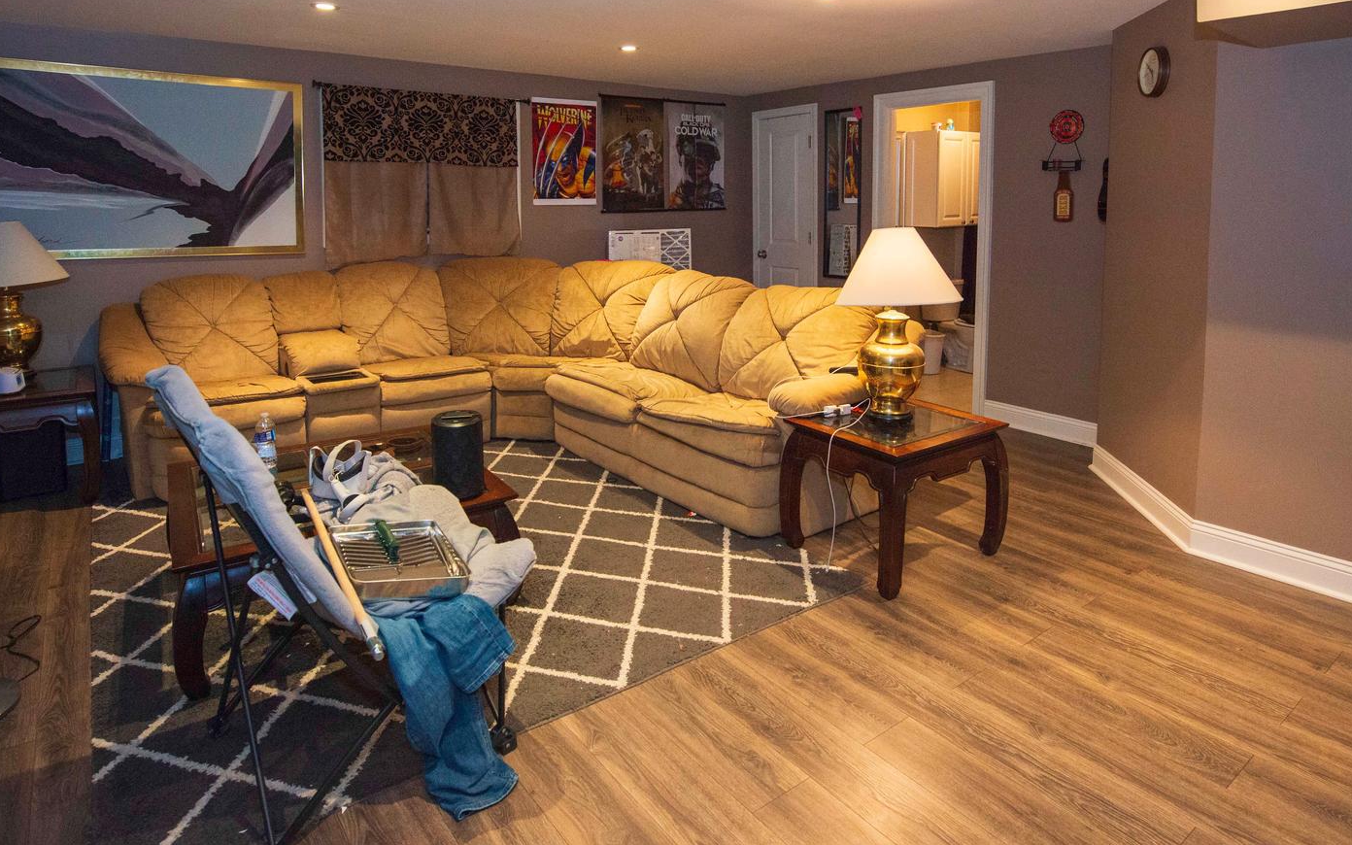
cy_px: 266
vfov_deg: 55.8
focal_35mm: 21
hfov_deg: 82.3
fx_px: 774
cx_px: 674
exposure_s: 1/100
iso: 2500
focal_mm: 14
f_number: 5
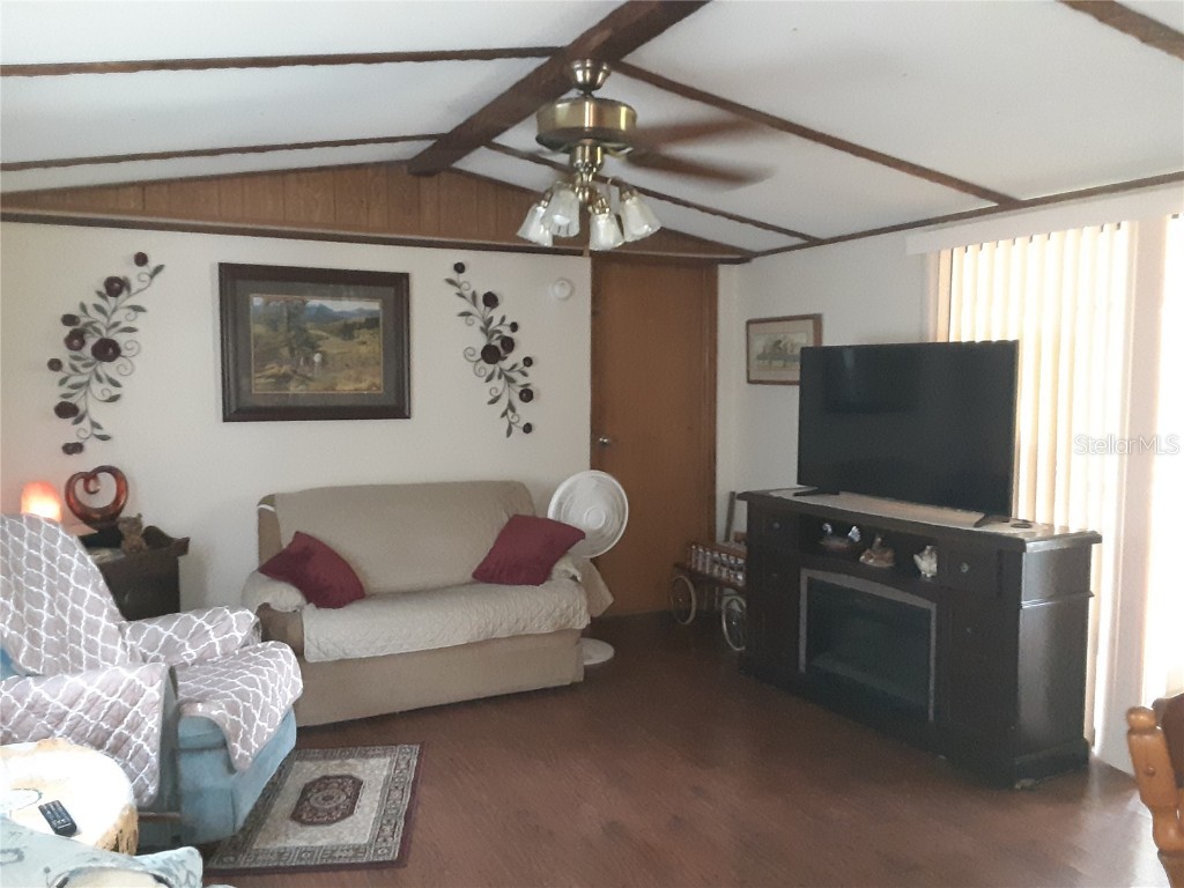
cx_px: 592
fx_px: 924
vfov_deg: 51.4
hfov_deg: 65.3
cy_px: 444
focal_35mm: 27
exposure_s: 1/20
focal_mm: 2.91
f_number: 1.9
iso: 800
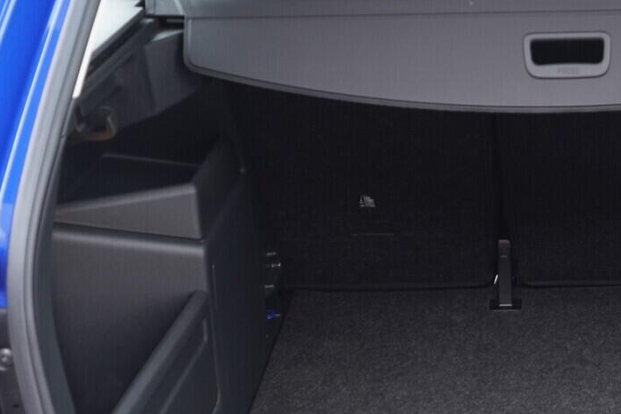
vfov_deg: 18.3
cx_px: 592
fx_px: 1276
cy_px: 298
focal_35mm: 74
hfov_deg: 26.2
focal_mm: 24
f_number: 2.8
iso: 500
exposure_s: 1/40
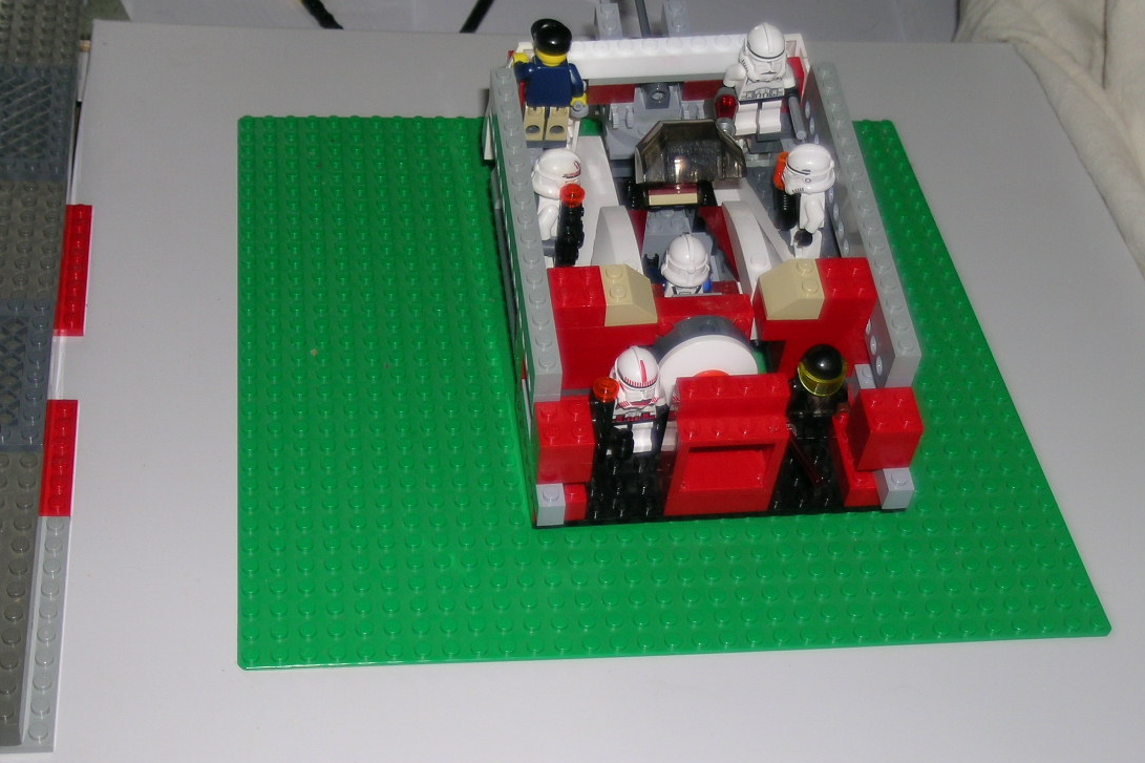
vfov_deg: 22.2
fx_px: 1940
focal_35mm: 61
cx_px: 505
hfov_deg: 32.9
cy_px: 409
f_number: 3.4
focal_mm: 10.3
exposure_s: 1/60.1
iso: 50
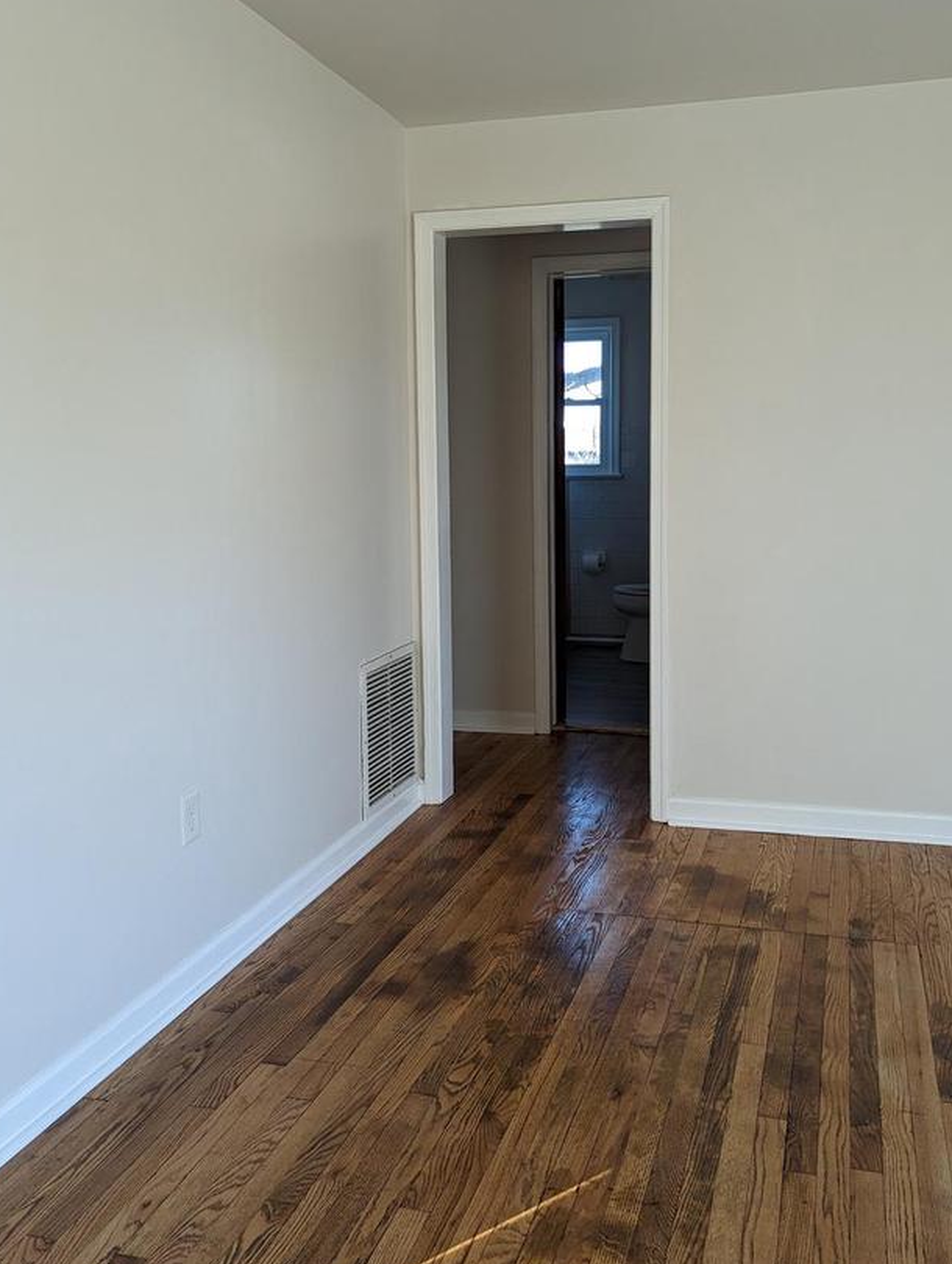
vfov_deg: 56.7
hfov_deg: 44.2
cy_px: 577
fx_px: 1170
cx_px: 517
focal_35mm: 32
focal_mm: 6.81
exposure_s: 1/207
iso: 208
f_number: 1.85
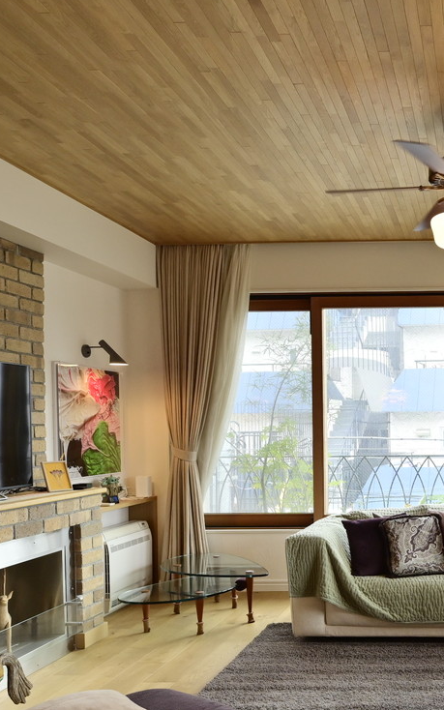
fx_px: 677
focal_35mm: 35
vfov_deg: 54.7
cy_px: 444
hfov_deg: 32.7
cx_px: 463
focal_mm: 14
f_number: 5
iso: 320
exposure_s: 1/50
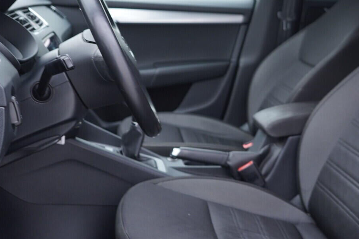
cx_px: 260
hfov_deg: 34.5
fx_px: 568
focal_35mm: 57
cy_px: 101
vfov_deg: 23.8
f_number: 2.8
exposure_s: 1/40
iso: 250
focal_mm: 24
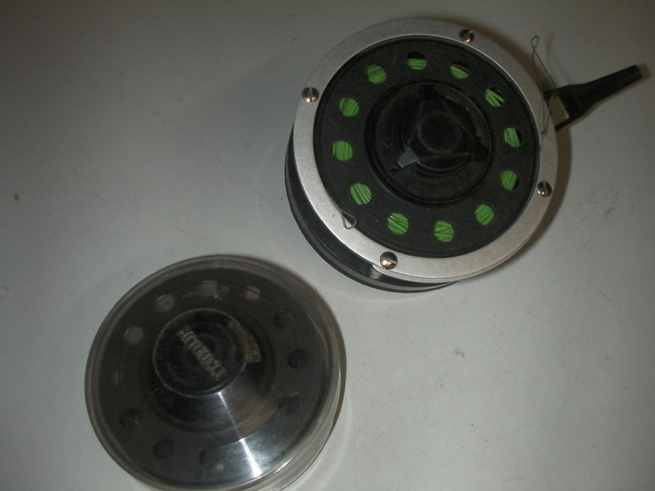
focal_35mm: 38
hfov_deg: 49.0
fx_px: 719
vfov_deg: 37.7
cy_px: 246
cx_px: 328
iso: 200
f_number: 5.6
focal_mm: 6.3
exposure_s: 1/30
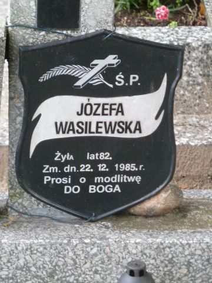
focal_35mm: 182
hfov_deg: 8.2
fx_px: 1486
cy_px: 142
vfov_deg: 10.9
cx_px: 106
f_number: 4.5
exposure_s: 1/30
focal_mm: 29.9
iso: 400
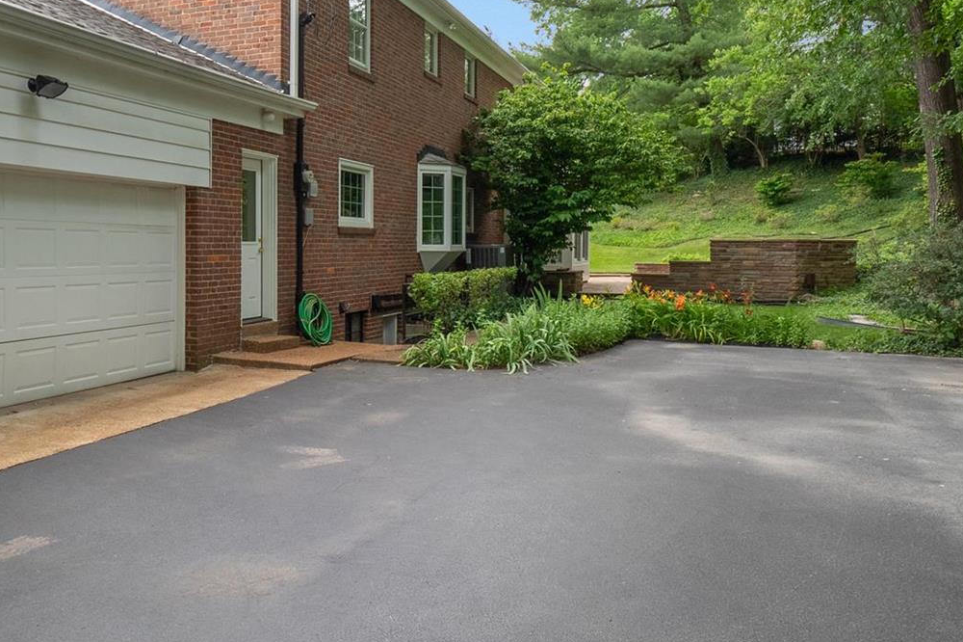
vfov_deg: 40.9
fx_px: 856
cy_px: 257
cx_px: 352
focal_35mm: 32
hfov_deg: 57.9
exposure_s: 1/125
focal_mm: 10
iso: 400
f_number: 8
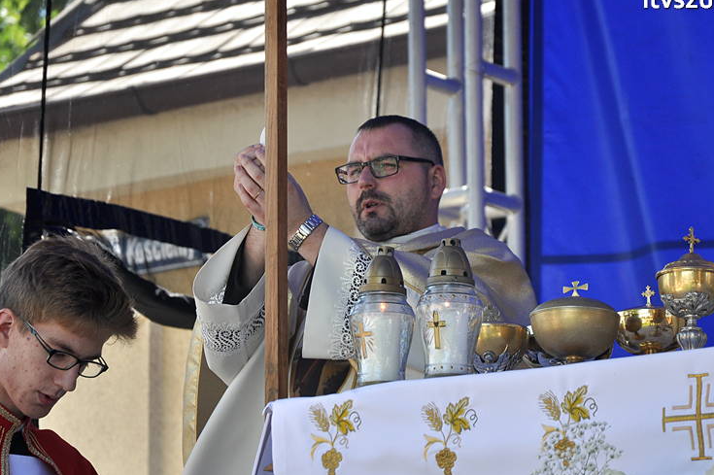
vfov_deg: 8.1
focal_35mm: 170
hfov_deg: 12.1
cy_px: 240
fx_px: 3369
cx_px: 390
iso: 400
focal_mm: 98
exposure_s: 1/250
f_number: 5.6
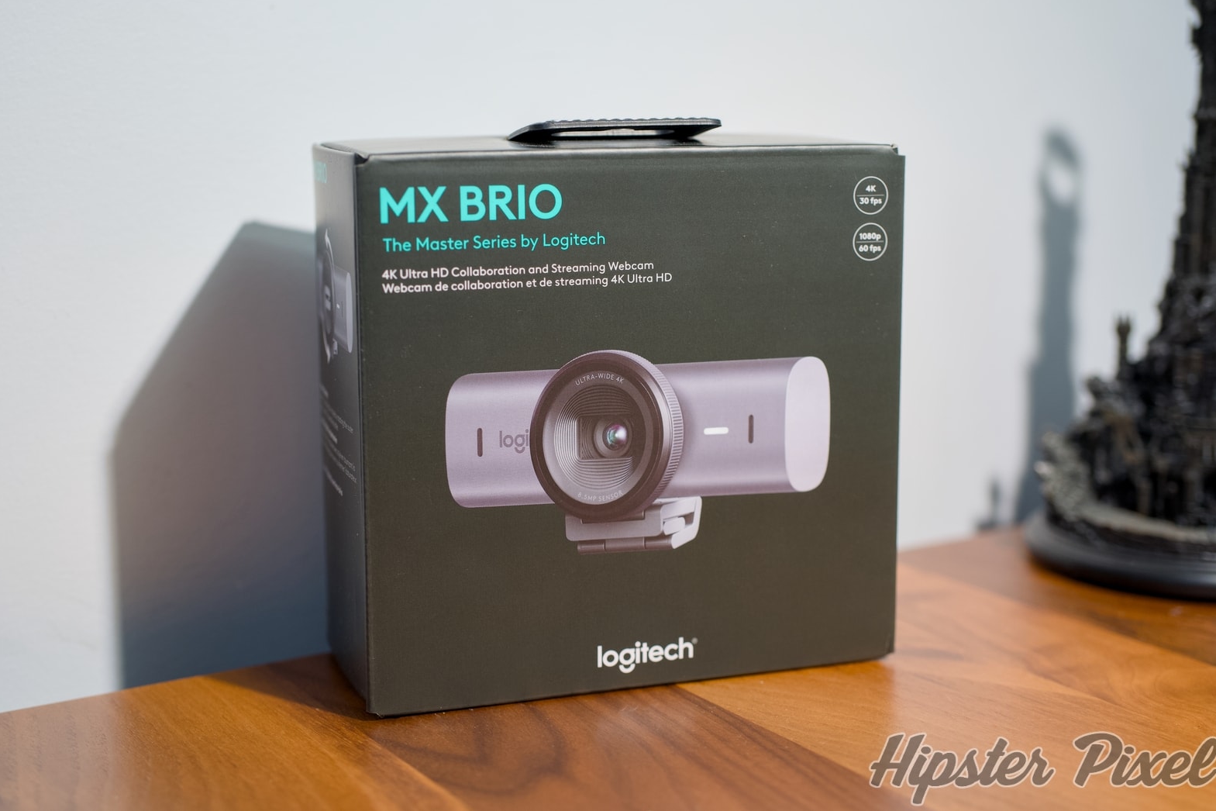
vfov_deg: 26.5
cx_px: 617
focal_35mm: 51
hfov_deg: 38.9
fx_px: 1723
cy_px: 398
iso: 500
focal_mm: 50
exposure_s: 1/50
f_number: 3.5
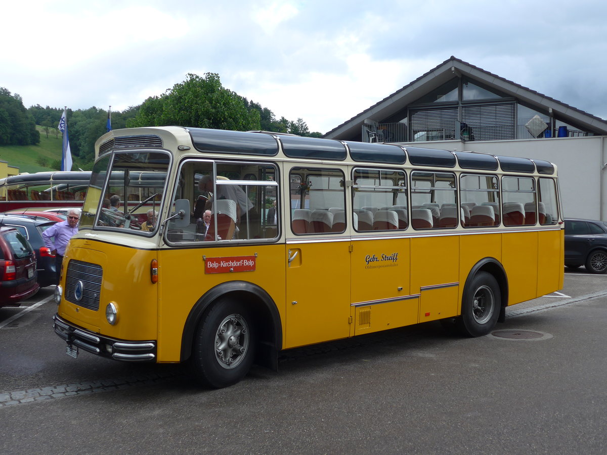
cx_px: 304
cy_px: 228
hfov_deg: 51.4
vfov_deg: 39.7
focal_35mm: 36
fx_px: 631
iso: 80
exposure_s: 1/800
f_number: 2.8
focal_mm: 7.5
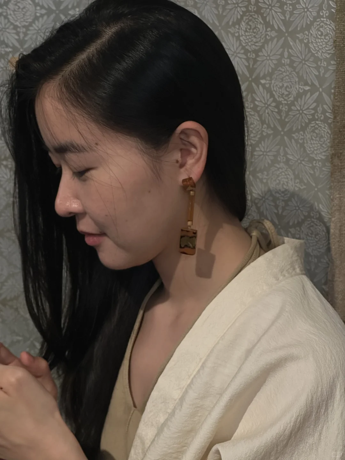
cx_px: 172
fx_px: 1023
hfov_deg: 19.1
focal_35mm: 77
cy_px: 230
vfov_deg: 25.3
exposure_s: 1/89
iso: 250
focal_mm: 9
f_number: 2.8
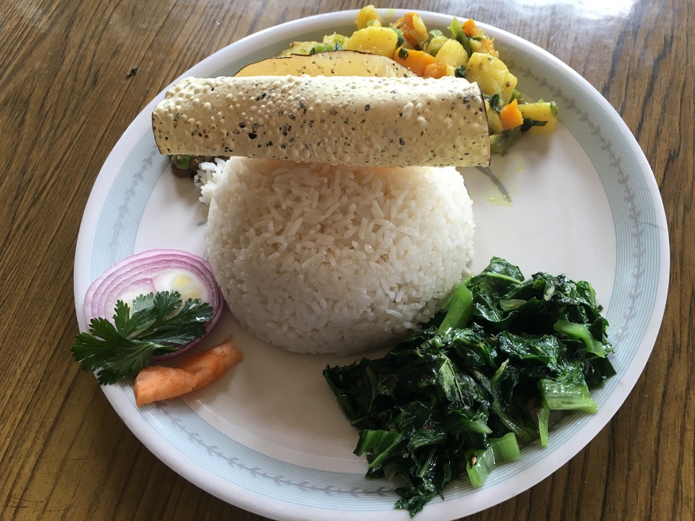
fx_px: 582
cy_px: 260
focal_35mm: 29
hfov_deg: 61.7
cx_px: 348
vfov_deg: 48.2
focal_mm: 4.15
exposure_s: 1/33
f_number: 2.2
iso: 25
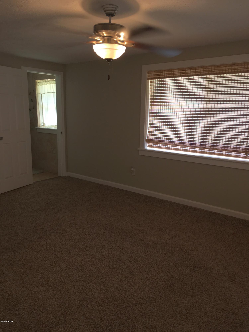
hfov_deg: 48.2
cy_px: 166
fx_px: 278
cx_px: 124
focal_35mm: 29
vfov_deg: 61.7
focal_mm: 4.15
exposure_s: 1/47
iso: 25
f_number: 2.2
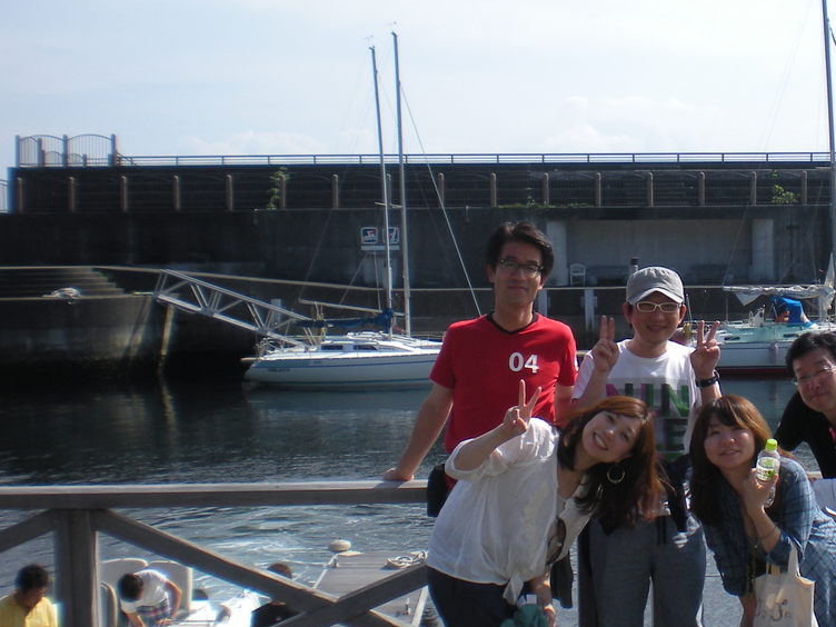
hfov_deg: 28.7
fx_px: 1594
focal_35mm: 66
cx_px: 674
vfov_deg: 22.3
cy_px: 315
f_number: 4.6
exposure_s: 1/438
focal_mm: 6.3
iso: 64
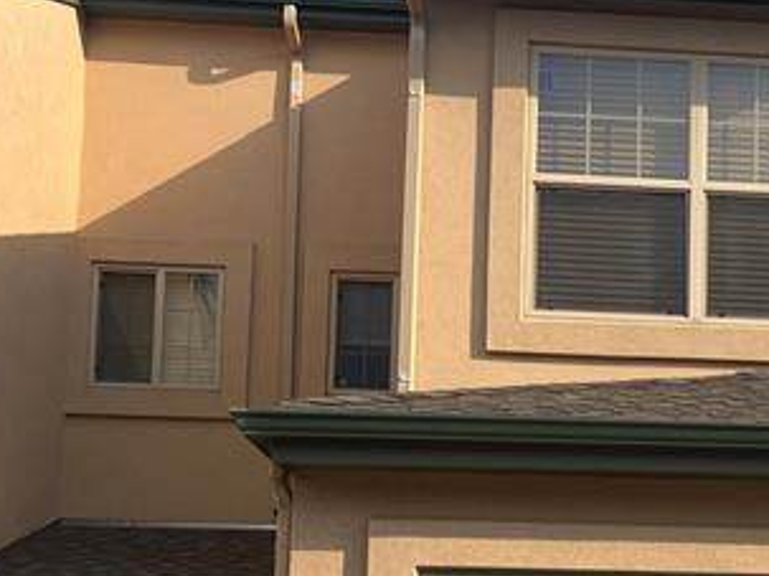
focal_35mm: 88
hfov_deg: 20.9
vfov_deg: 16.4
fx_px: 1954
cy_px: 598
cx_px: 898
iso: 50
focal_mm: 5.1
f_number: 1.6
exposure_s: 1/2463
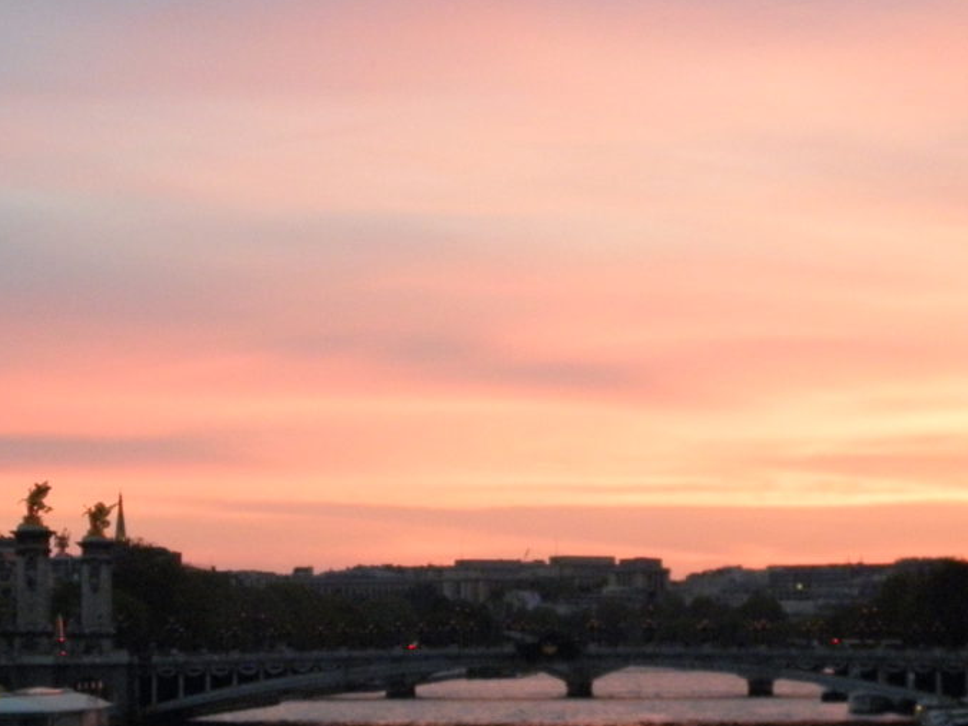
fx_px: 3216
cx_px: 377
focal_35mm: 115
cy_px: 501
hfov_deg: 17.1
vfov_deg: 12.9
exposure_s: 1/40
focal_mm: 9.7
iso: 400
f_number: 4.1
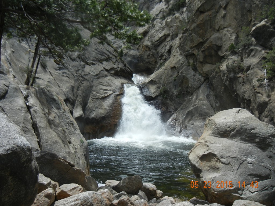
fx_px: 238
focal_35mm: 30
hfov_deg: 60.0
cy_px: 103
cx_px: 138
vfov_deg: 46.8
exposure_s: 1/308
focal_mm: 5.4
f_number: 7
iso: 160
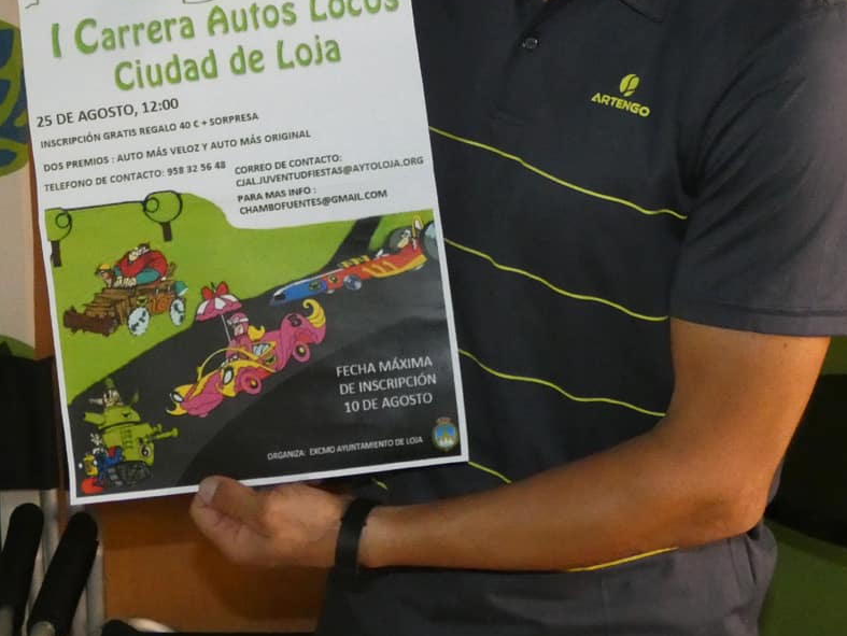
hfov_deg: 27.8
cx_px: 399
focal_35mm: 70
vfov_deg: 20.6
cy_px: 73
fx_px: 1714
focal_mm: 6.2
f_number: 3.4
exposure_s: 1/60
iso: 800
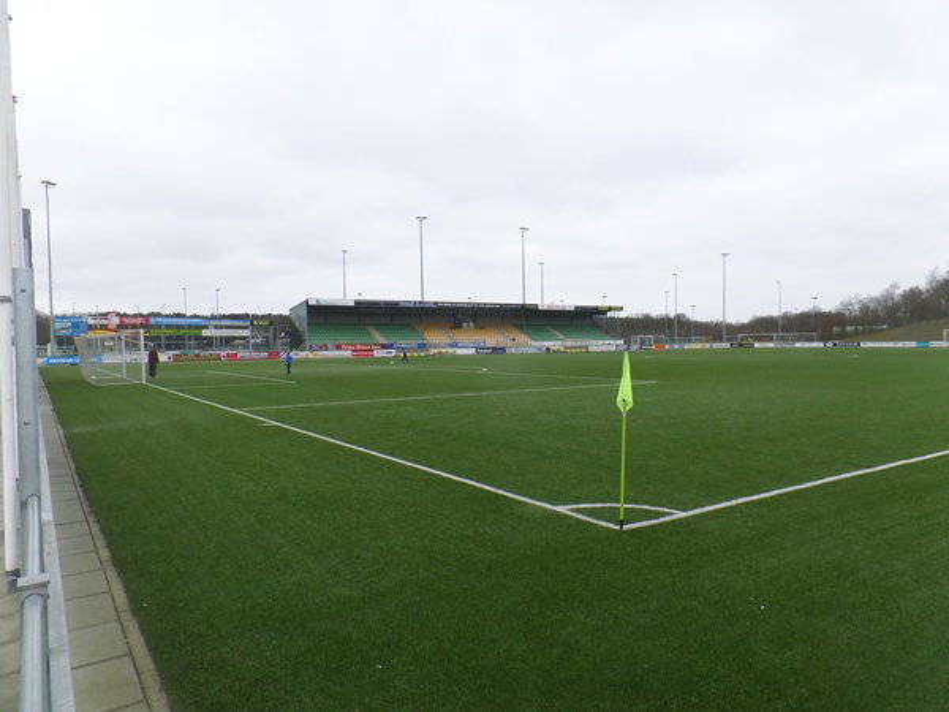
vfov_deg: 58.9
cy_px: 356
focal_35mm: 23
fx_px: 631
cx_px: 474
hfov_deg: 73.9
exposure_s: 1/350
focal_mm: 4.1
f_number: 3.5
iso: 100
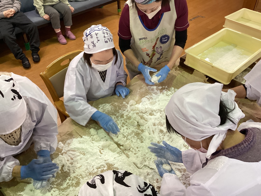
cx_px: 130
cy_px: 98
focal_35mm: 31
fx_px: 234
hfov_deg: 58.4
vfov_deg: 45.4
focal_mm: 3.3
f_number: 2.4
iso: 200
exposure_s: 1/60
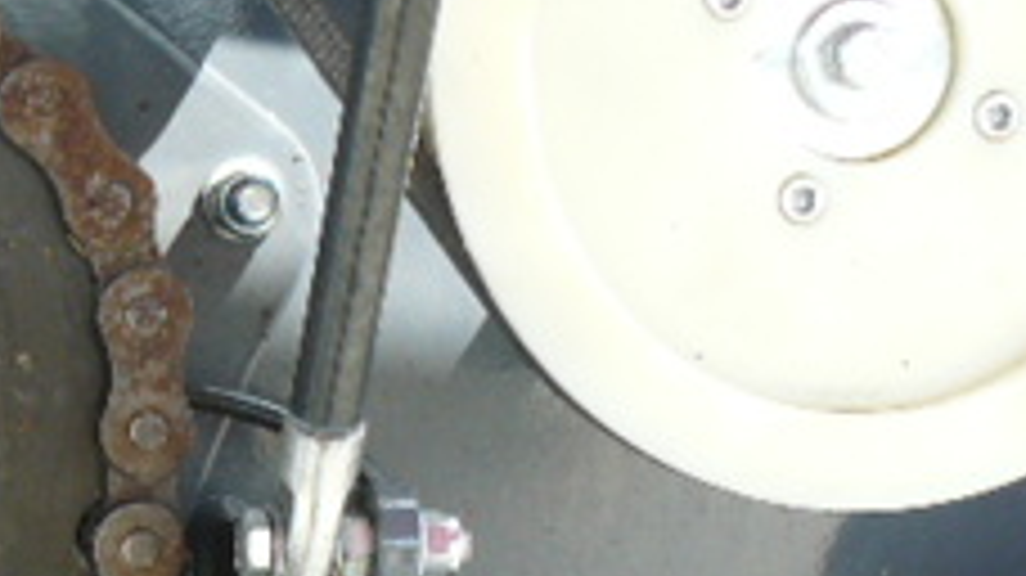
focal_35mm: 110
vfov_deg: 10.8
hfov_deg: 18.4
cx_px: -230
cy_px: 720
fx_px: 2991
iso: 100
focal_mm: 6
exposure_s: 1/100
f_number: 3.6
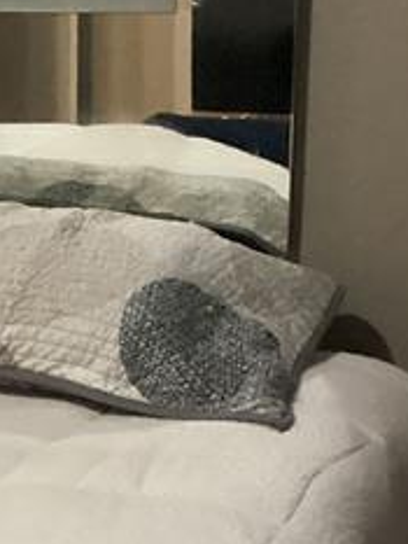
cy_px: 250
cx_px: -154
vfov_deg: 19.2
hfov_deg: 13.8
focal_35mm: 102
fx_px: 1601
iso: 640
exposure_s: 1/30
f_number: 2.4
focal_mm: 3.3
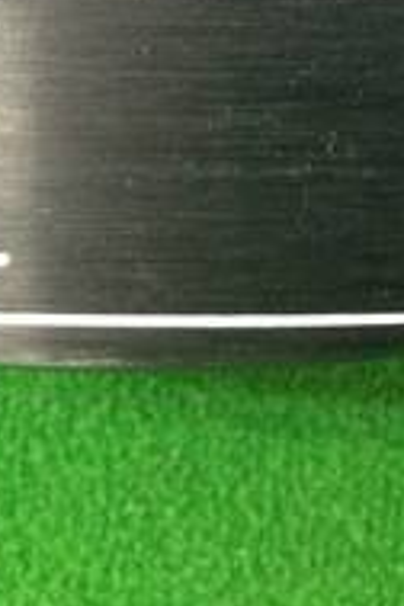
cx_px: 157
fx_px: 1835
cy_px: -48
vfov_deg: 18.1
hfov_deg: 12.6
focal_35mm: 109
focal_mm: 3.3
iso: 200
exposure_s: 1/15
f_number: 2.4
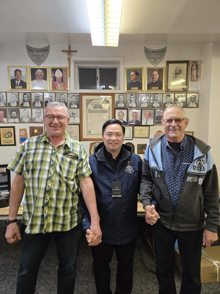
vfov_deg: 73.9
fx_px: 195
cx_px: 110
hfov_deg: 58.9
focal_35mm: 23
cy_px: 147
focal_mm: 5.4
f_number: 1.8
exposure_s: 1/120
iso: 400
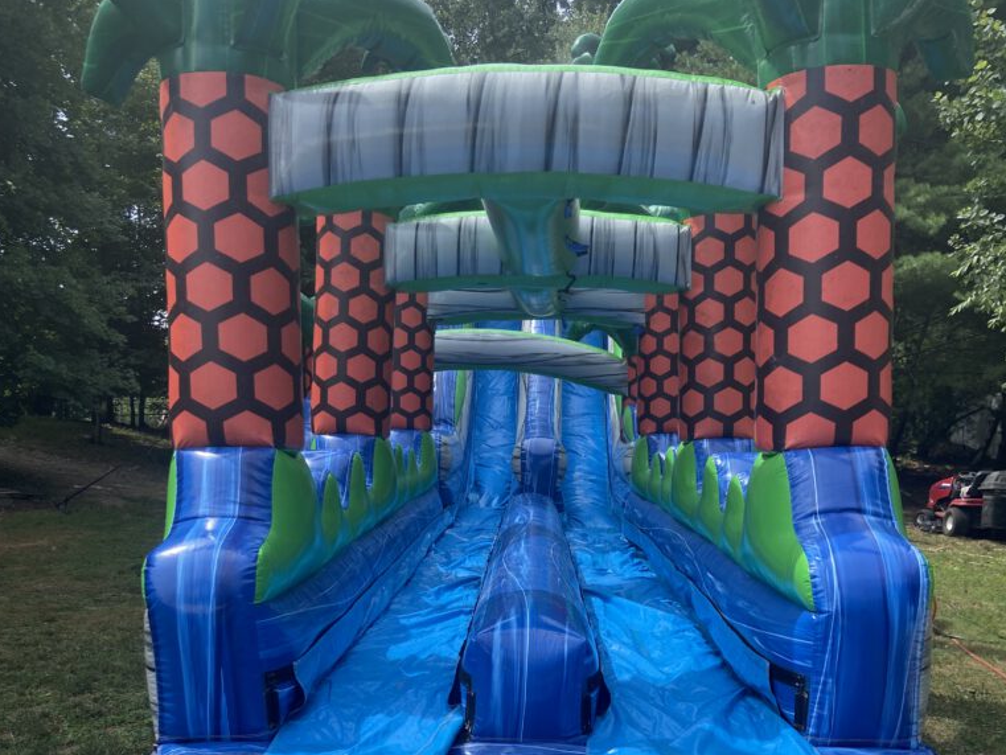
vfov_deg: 39.4
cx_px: 501
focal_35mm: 35
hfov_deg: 52.6
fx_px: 1017
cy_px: 587
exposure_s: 1/1330
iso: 32
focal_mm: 4.25
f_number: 1.8
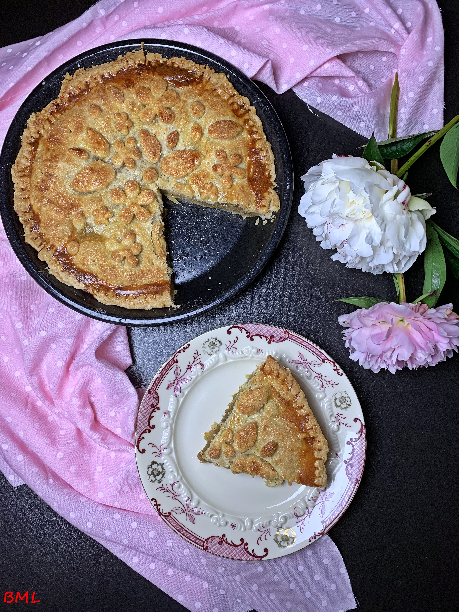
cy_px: 306
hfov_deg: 53.1
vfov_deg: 67.3
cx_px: 230
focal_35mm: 26
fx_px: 460
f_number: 1.8
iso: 50
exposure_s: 1/100
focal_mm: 4.25
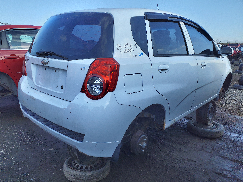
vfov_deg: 53.1
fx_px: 183
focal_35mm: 26
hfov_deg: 67.3
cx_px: 122
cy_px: 91
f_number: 1.9
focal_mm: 3.58
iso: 40
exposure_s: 1/390
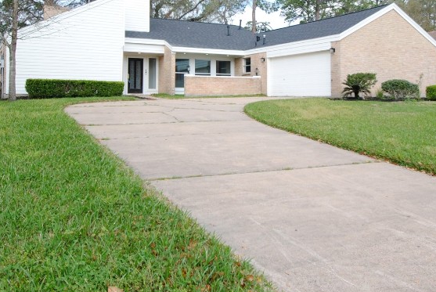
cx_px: 230
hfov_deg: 53.7
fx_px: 431
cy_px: 74
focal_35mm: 36
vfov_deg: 36.6
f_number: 4
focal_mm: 11.5
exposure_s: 1/400
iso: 100
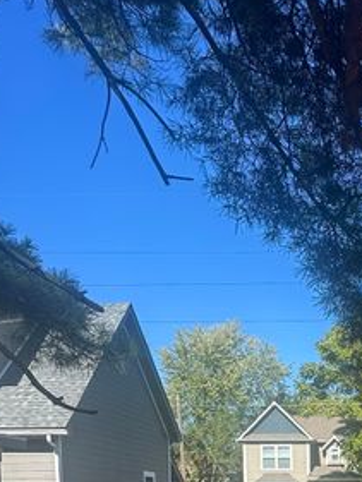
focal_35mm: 57
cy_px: 550
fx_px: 794
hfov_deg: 23.9
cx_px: 403
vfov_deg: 29.8
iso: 80
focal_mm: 6.86
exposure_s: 1/1916
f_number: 1.78
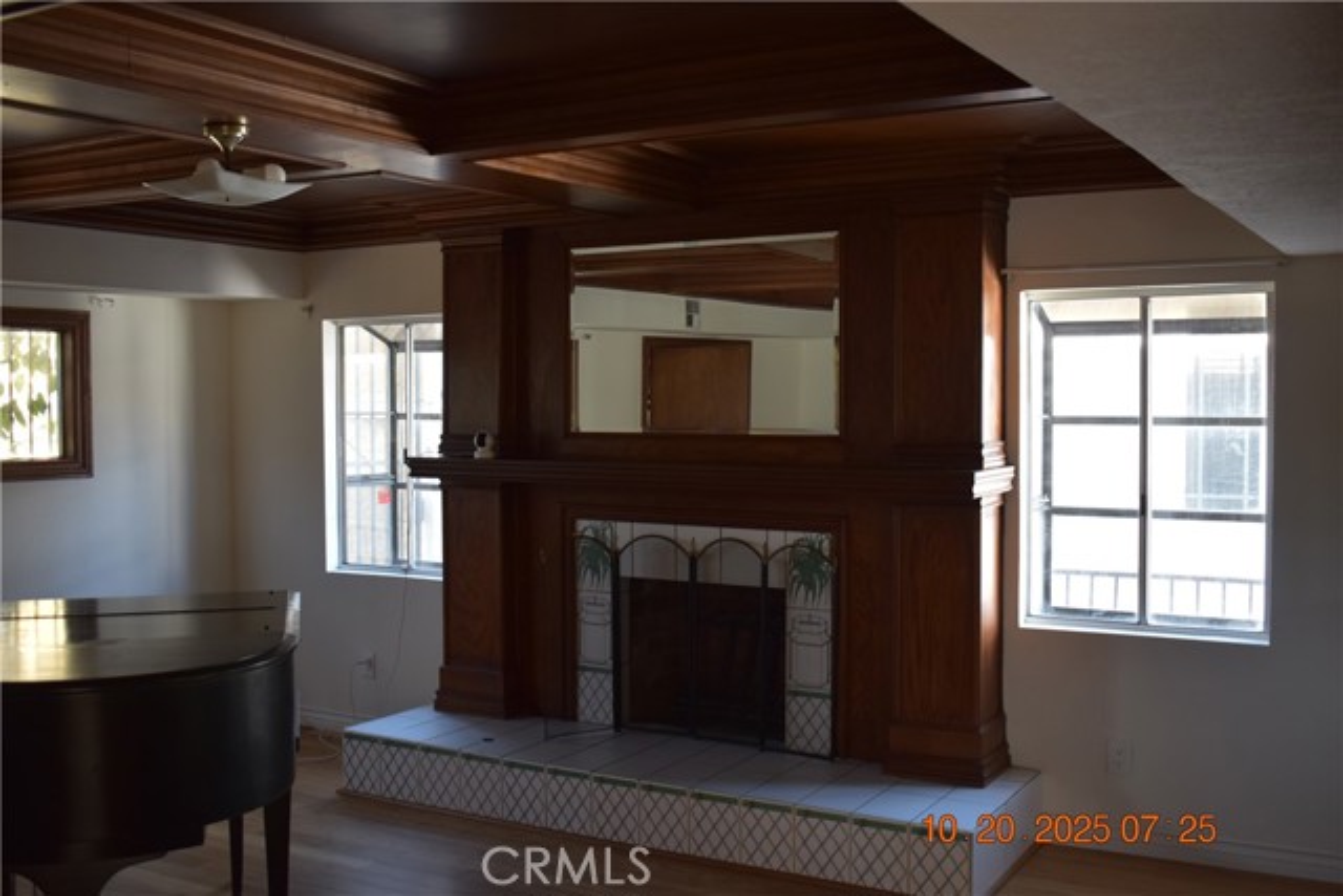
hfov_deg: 53.1
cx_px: 672
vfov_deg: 36.9
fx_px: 1343
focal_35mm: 36
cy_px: 448
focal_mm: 24
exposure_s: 1/40
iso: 400
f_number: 4
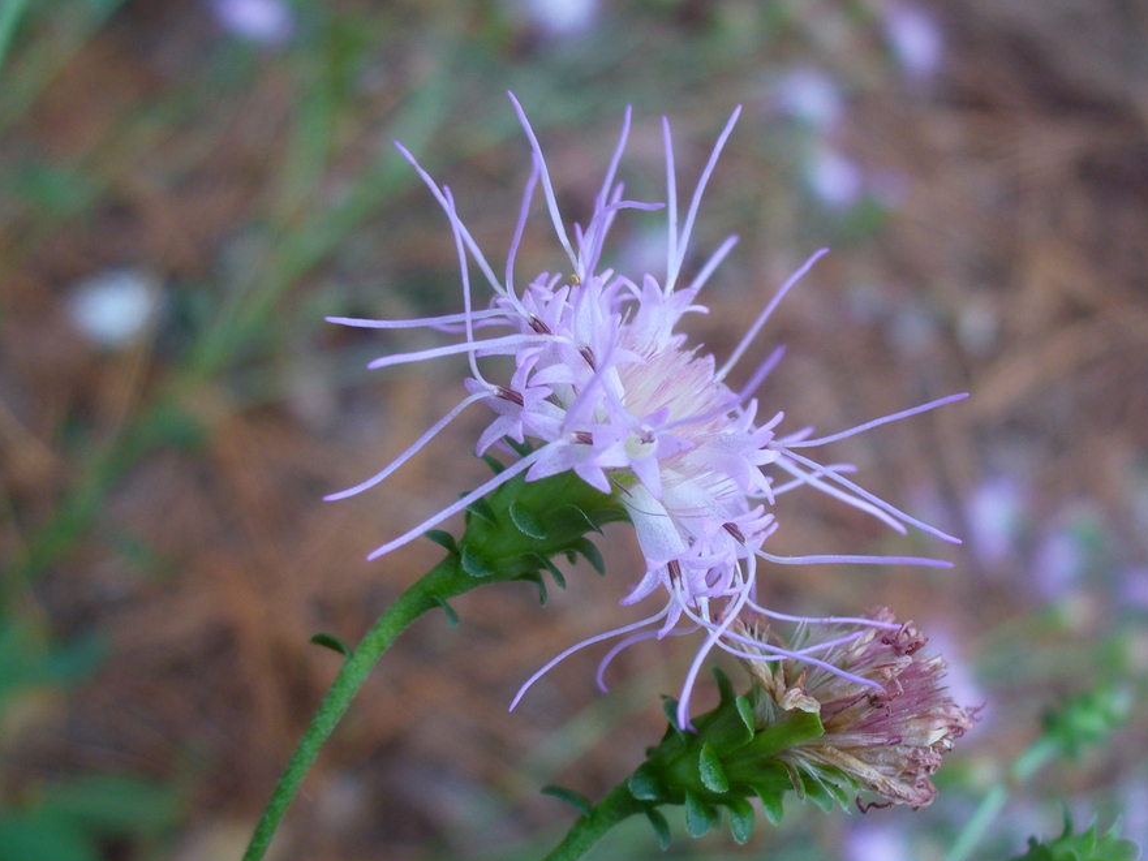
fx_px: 1426
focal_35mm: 43
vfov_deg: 33.6
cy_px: 478
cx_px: 644
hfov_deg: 43.8
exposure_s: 1/60
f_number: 2.8
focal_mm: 6.1
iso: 80
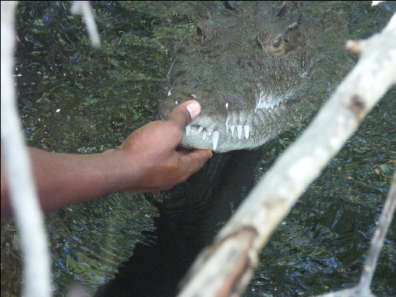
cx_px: 198
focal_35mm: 199
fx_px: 2277
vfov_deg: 7.5
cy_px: 148
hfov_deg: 9.9
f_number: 3.5
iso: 200
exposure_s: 1/160
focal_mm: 50.48
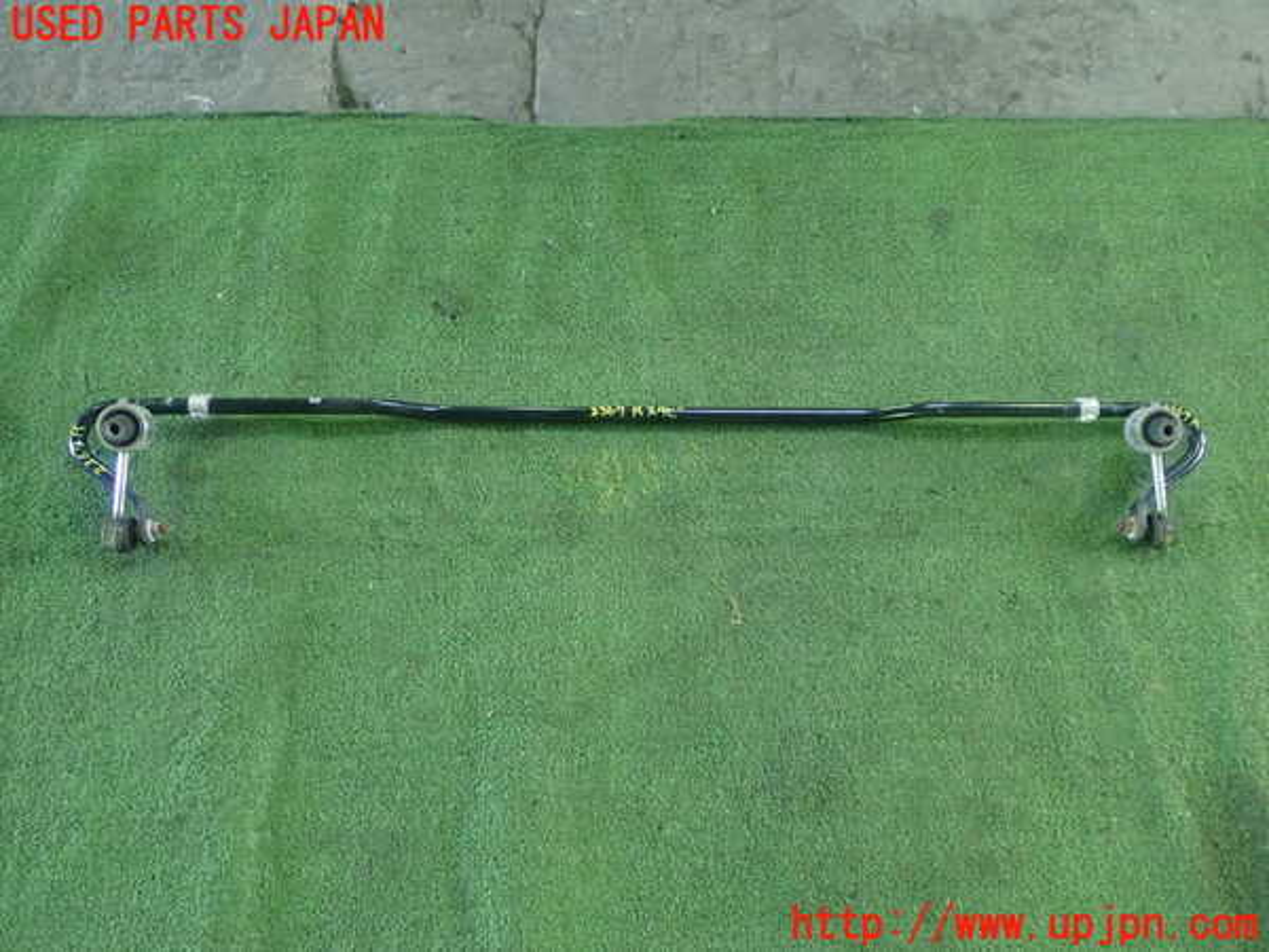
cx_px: 634
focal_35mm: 30
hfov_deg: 60.0
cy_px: 476
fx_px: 1100
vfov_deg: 46.8
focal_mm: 5.4
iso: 640
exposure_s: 1/30
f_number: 2.3
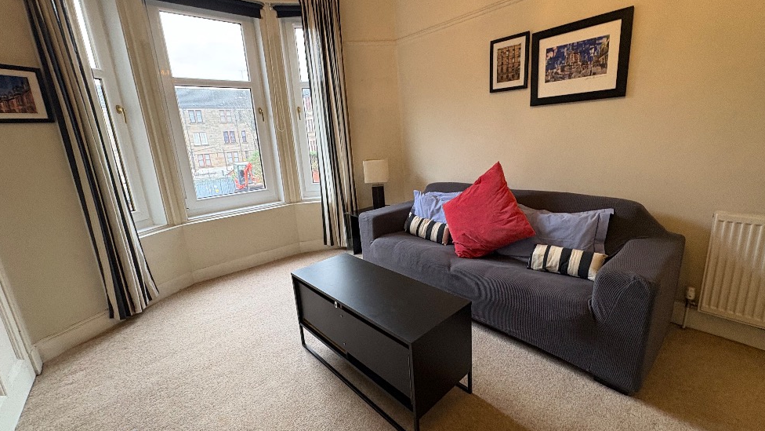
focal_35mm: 16
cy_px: 211
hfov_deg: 99.3
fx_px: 325
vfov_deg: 67.1
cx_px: 397
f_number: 2.2
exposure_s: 1/50
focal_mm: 2.22
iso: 250
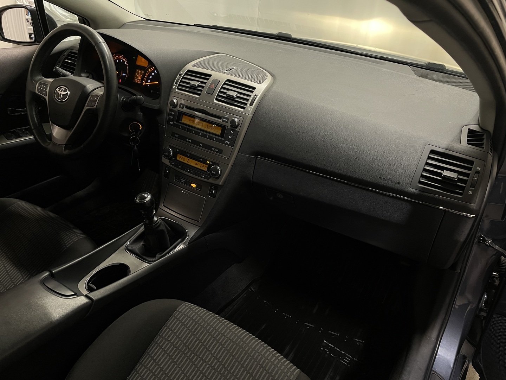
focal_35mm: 26
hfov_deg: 67.3
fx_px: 380
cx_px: 253
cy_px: 190
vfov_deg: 53.1
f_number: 1.6
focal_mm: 4.2
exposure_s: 1/50
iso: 320
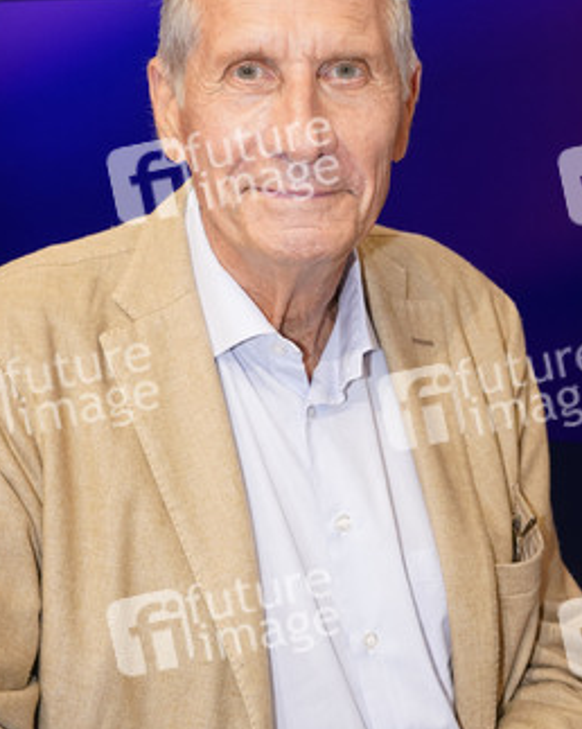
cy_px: 284
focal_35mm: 43
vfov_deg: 42.7
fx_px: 927
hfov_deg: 34.9
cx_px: 289
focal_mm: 37
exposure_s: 1/125
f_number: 5.6
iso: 2000
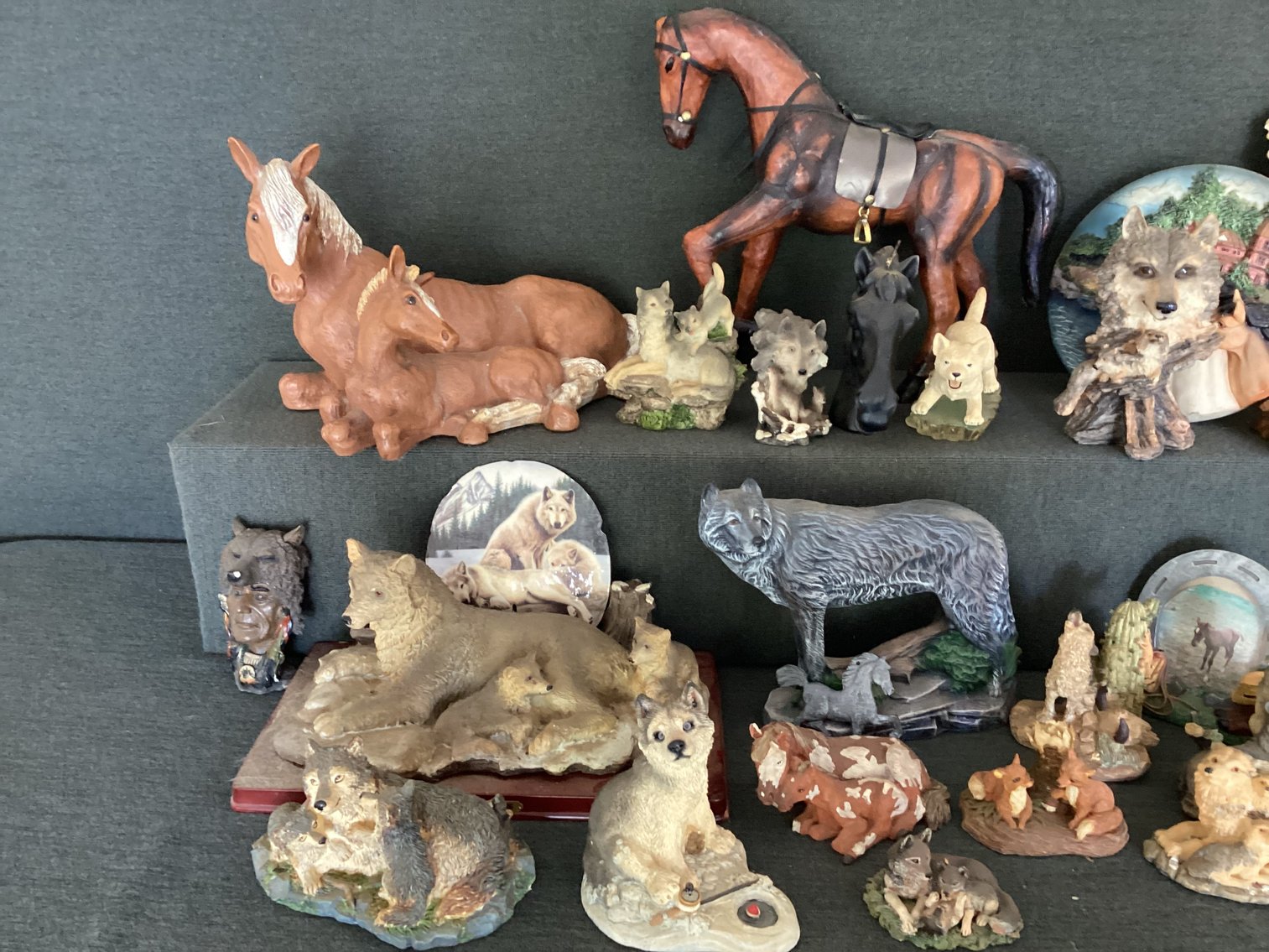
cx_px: 634
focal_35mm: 31
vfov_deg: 45.4
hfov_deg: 58.3
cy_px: 476
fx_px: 1137
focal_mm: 3.3
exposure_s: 1/40
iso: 400
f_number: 2.4
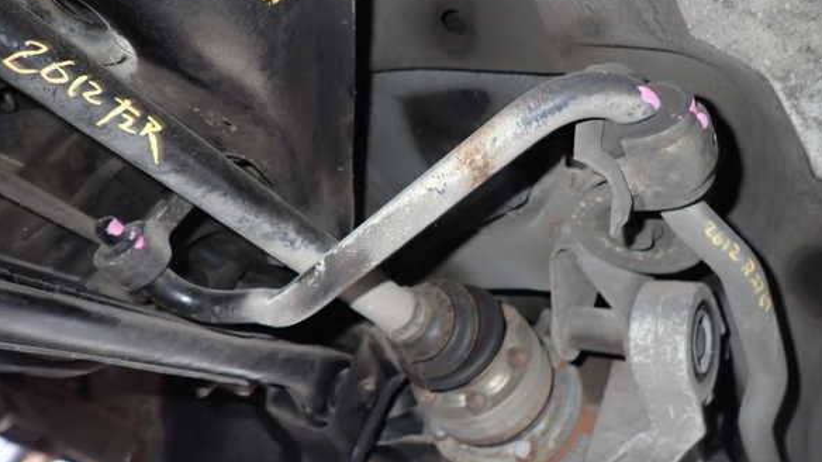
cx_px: 419
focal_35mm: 28
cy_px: 206
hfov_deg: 67.9
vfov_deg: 41.4
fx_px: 610
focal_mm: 4.5
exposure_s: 1/30
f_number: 5.6
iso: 250
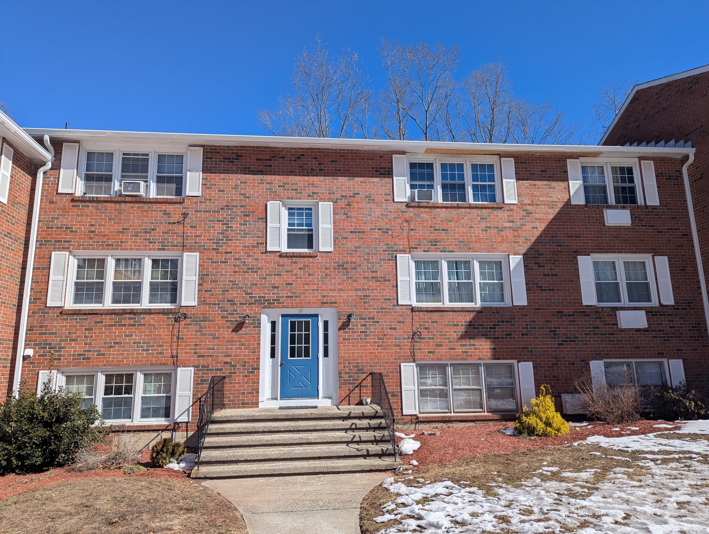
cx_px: 354
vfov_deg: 56.9
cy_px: 267
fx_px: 492
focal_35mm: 24
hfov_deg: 71.5
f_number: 1.85
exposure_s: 1/3145
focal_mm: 6.81
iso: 44
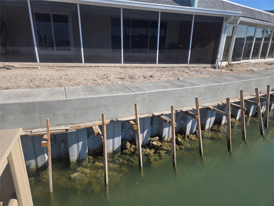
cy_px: 103
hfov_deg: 73.9
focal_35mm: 23
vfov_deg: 58.9
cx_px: 137
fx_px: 182
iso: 25
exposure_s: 1/1742
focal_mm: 5.4
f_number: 1.8
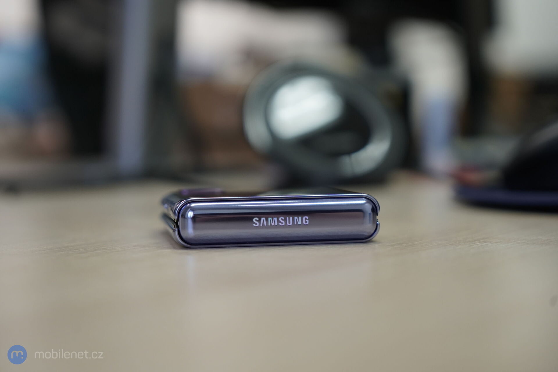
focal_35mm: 70
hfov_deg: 28.8
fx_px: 1085
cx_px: 279
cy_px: 186
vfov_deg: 19.5
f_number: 4
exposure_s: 1/100
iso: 1250
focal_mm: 70
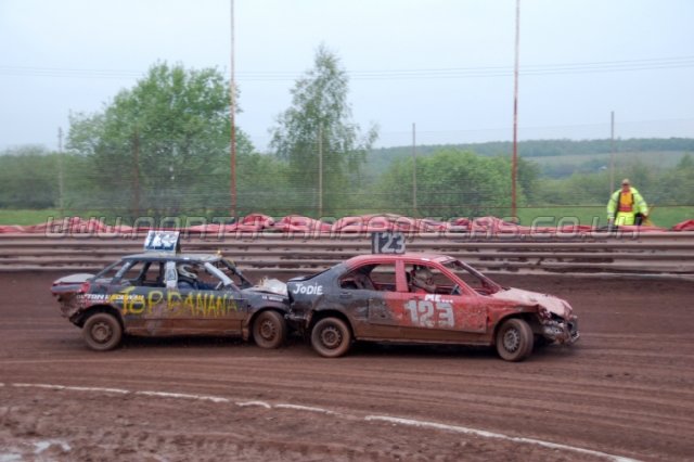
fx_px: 1156
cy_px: 231
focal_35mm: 60
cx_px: 347
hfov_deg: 33.4
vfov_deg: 22.6
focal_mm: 40
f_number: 4.8
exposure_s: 1/320
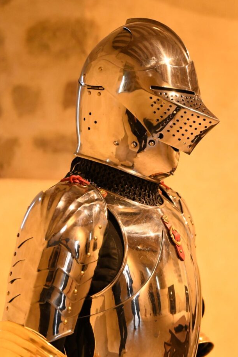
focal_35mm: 63
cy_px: 197
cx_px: 146
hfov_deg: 21.5
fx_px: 624
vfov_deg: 31.9
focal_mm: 50
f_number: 2.8
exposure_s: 1/100
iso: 8000
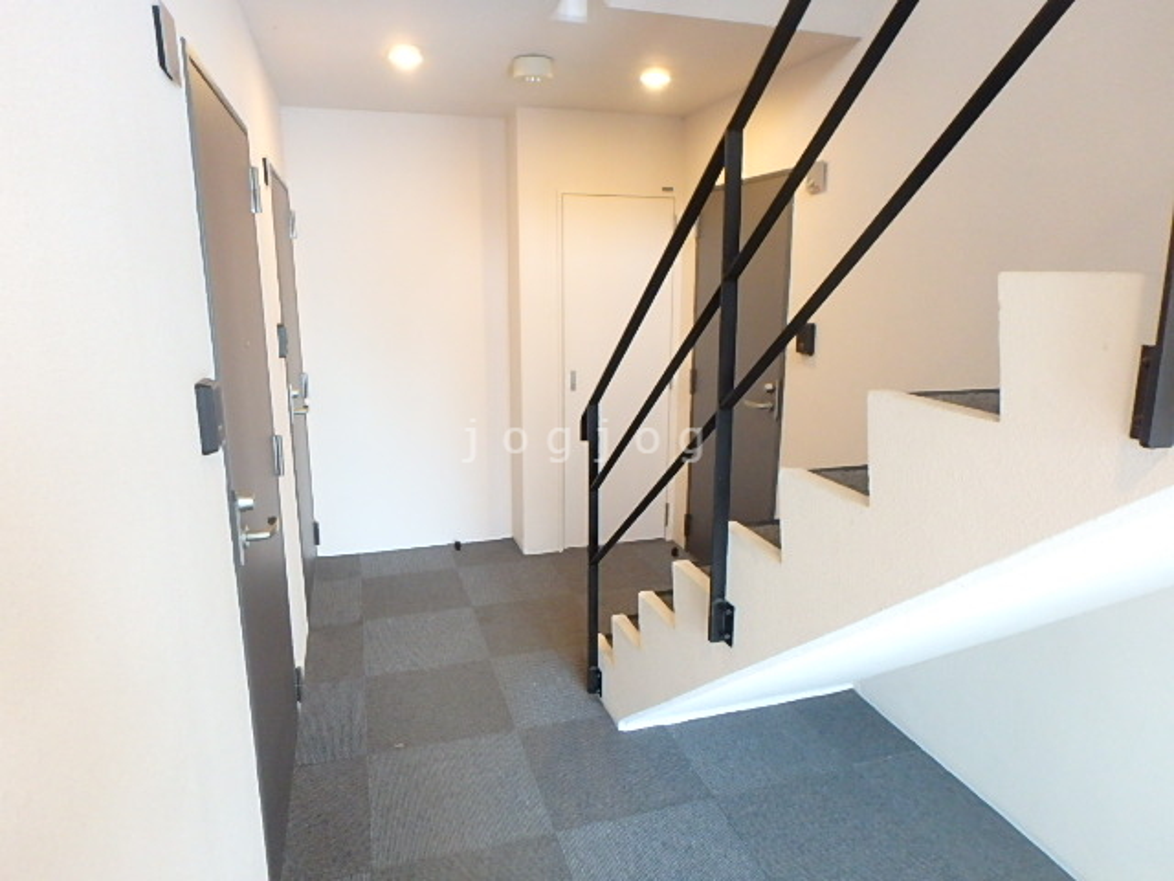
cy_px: 440
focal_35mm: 21
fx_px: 712
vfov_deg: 63.4
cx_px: 587
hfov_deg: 79.0
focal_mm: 3.7
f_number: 3.5
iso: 640
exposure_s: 1/30
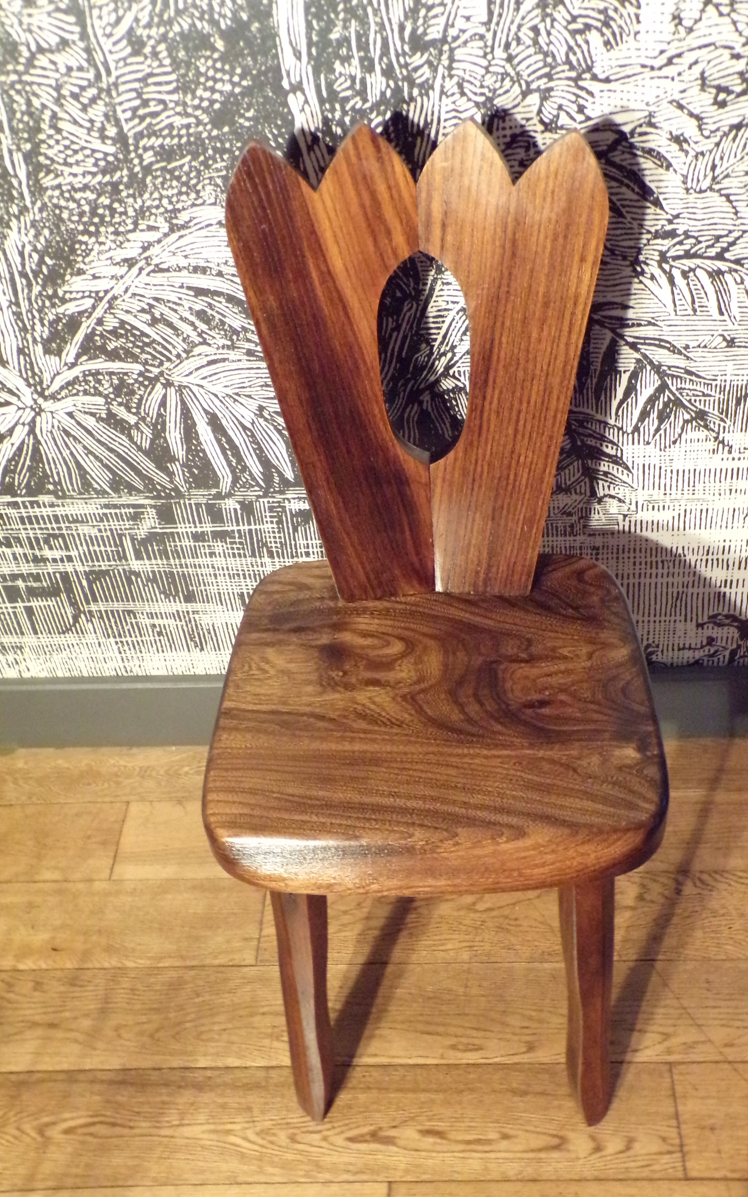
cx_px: 435
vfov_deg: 56.7
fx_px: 1109
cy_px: 598
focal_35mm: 34
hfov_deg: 37.2
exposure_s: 1/8
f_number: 3.2
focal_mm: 5.8
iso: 800
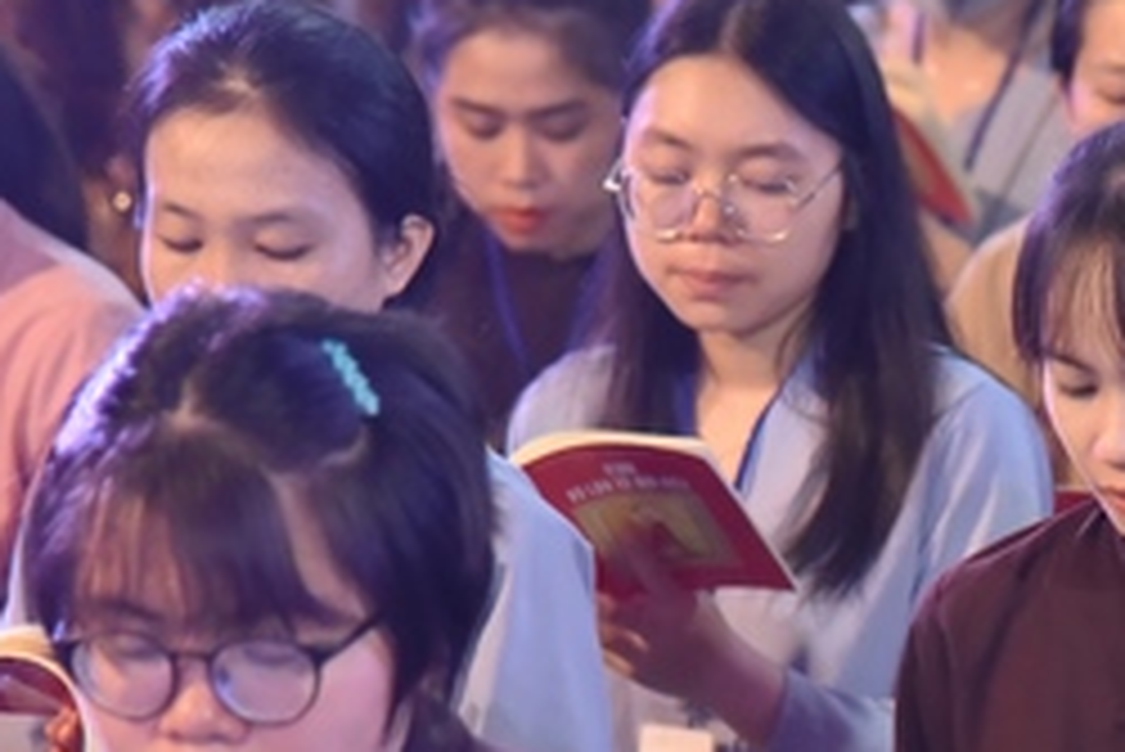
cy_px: 666
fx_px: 9755
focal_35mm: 312
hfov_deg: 6.6
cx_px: 1148
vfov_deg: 4.4
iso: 4000
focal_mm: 120
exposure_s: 1/125
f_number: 4
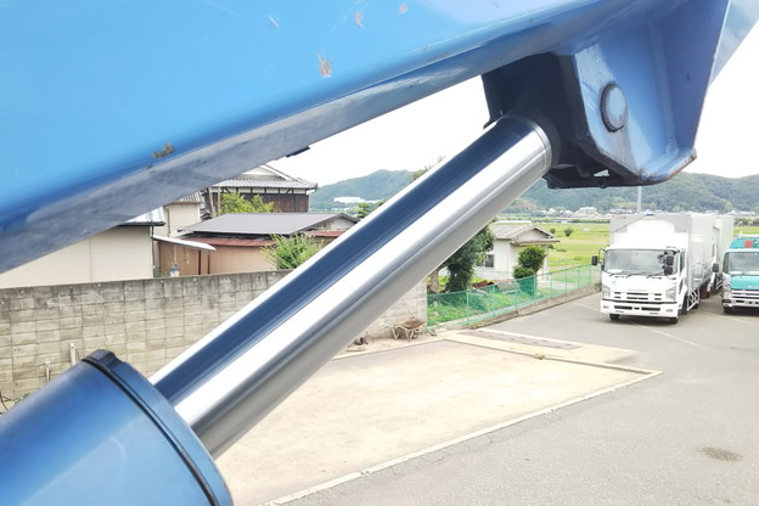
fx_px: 675
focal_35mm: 32
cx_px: 377
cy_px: 285
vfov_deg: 41.0
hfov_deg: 58.7
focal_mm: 4
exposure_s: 1/149
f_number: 2.2
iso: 20
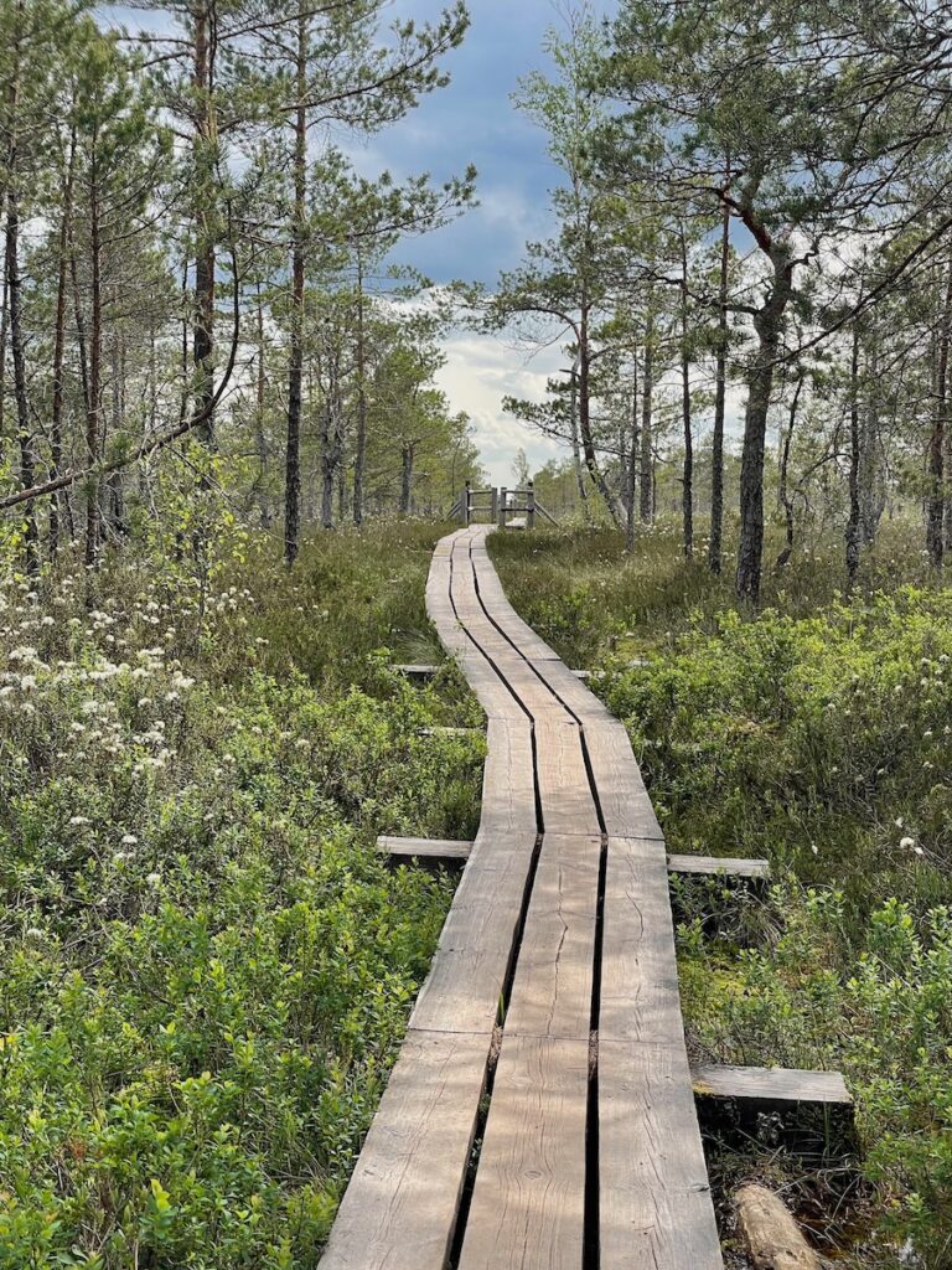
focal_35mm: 52
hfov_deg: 28.0
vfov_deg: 36.8
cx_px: 476
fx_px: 1907
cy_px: 635
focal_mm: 6
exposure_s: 1/564
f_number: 2
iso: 25
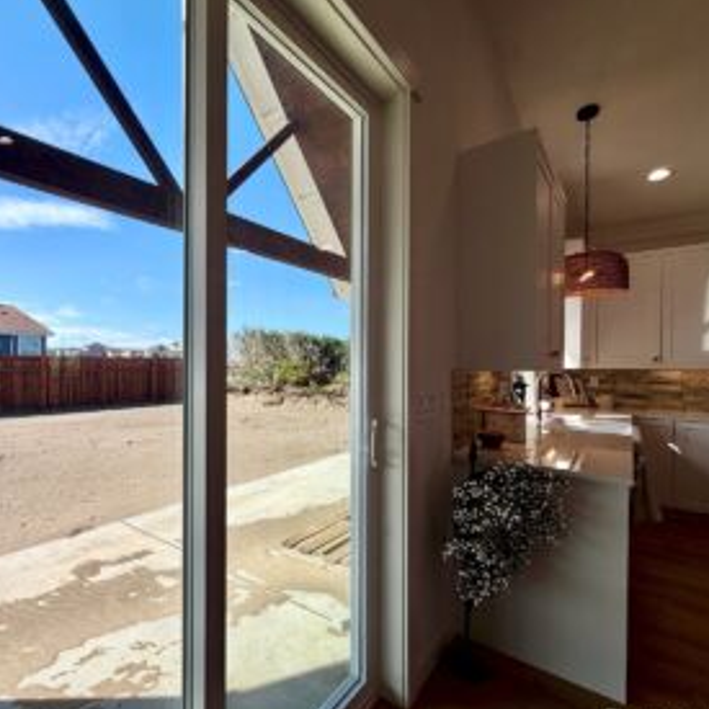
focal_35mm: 18
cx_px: 245
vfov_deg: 80.7
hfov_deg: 78.5
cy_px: 366
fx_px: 417
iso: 40
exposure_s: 1/770
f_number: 2.2
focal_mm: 2.22
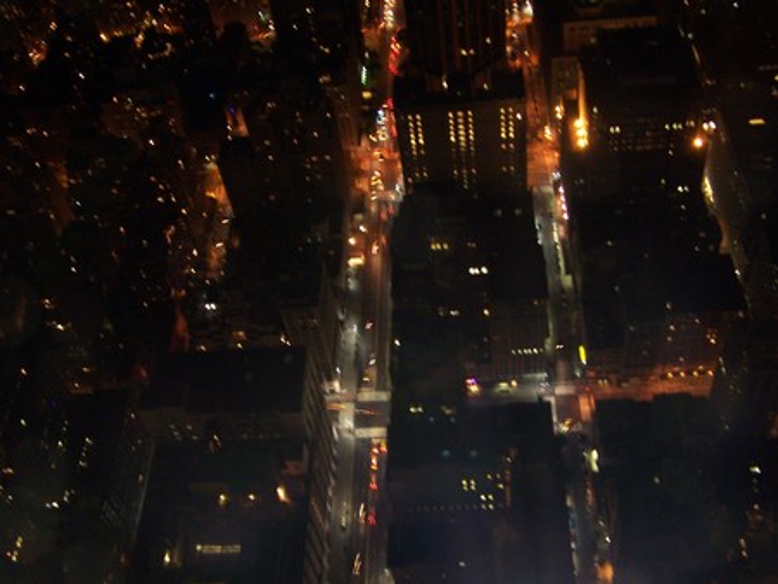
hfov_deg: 49.0
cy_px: 292
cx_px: 389
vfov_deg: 37.8
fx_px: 855
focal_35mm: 38
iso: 140
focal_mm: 6.3
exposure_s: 1/2
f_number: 2.8
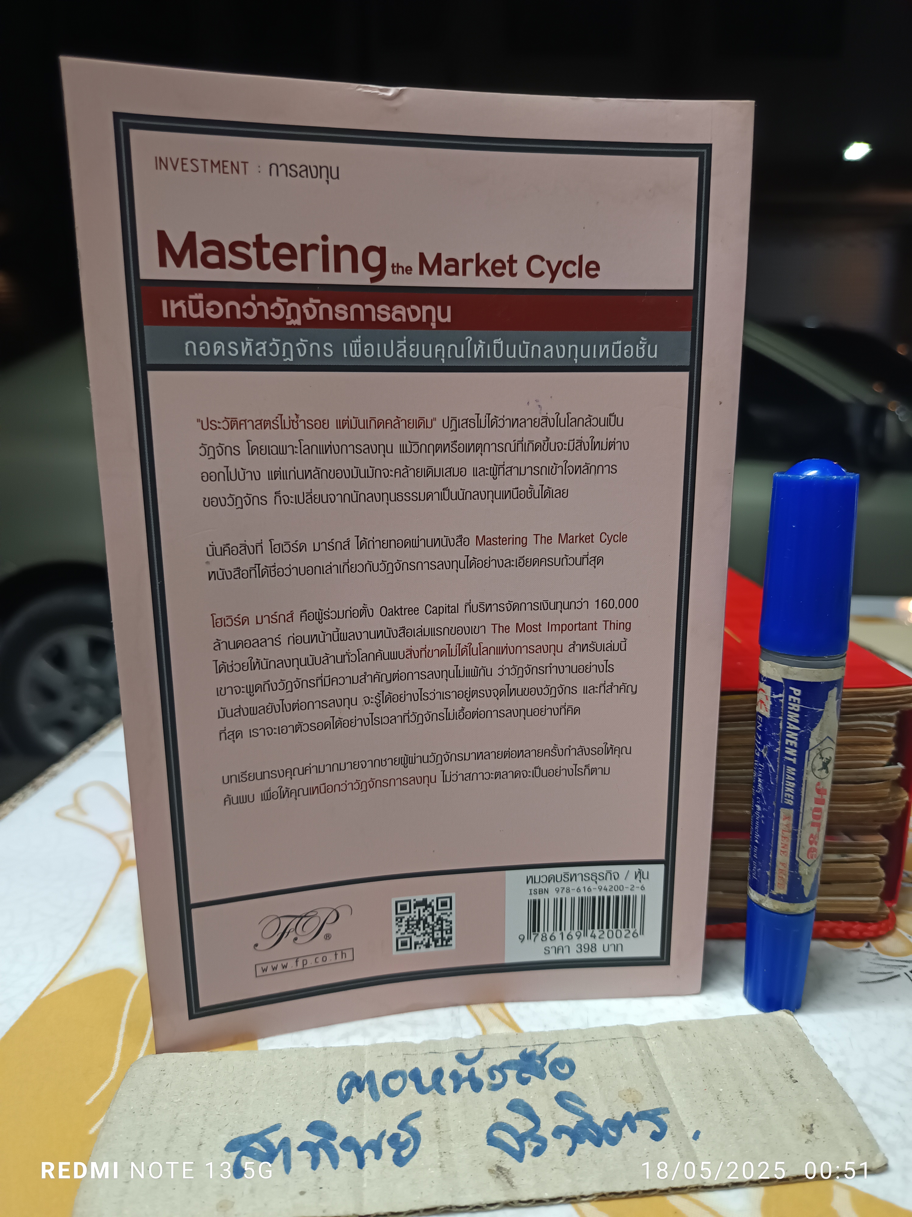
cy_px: 608
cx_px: 456
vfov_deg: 71.6
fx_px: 843
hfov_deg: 56.8
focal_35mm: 24
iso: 1209
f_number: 1.7
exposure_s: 1/25
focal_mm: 5.31
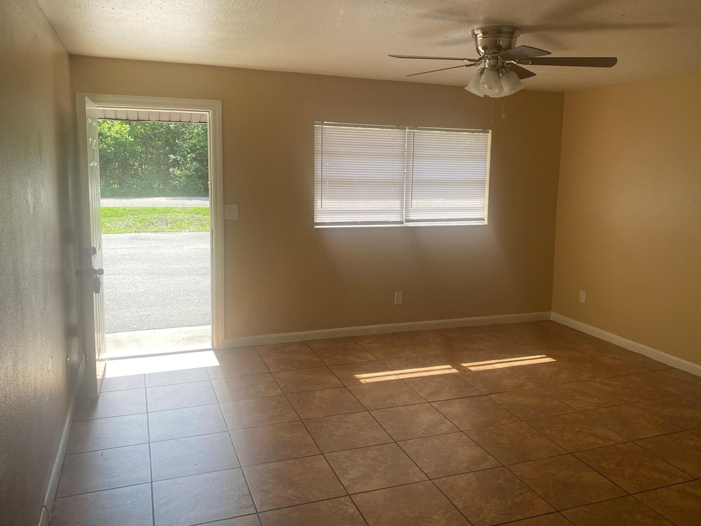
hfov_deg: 61.6
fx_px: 587
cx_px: 377
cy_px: 248
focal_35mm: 29
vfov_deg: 48.2
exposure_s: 1/211
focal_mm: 4.25
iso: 32
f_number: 1.8
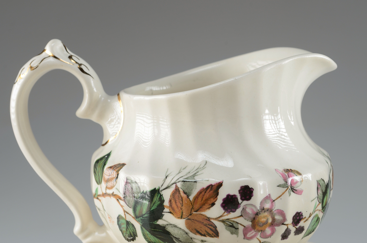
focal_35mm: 87
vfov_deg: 15.7
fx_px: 880
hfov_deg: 23.6
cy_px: 122
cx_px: 177
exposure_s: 1/80
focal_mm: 55
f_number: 13
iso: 100
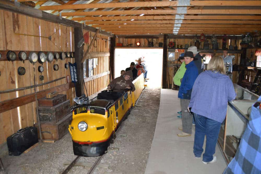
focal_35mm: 27
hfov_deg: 67.4
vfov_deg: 47.9
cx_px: 130
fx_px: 196
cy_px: 87
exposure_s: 1/60
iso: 500
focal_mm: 18
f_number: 3.5
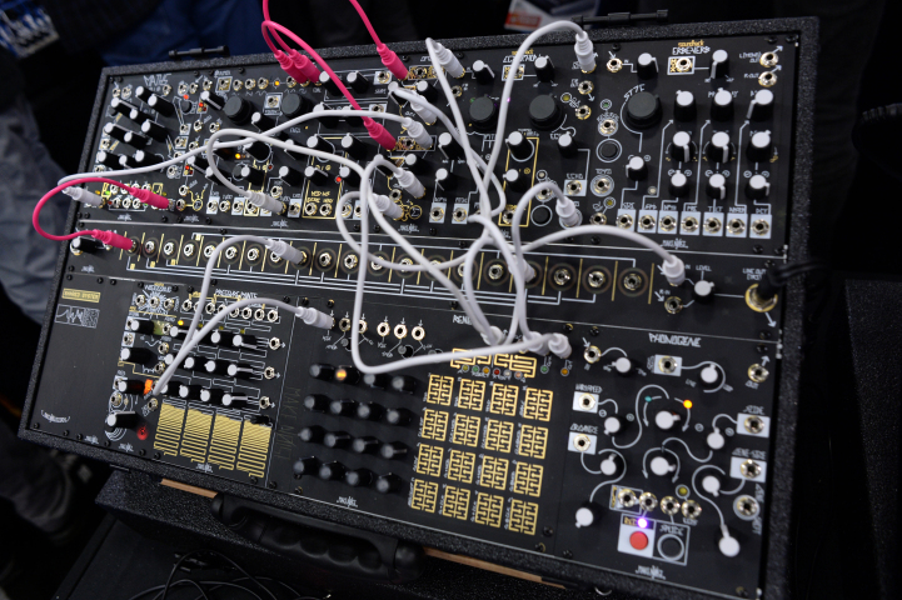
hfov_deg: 71.5
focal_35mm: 25
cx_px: 437
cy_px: 295
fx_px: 626
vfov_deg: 51.2
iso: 1600
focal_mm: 24
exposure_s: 1/80
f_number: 5
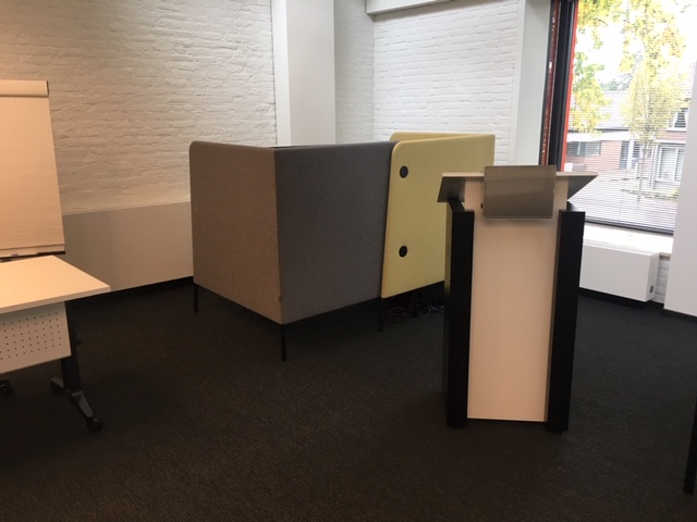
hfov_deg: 61.7
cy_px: 261
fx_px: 584
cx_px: 348
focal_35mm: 29
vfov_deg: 48.2
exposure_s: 1/33
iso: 50
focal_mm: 4.15
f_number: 2.2
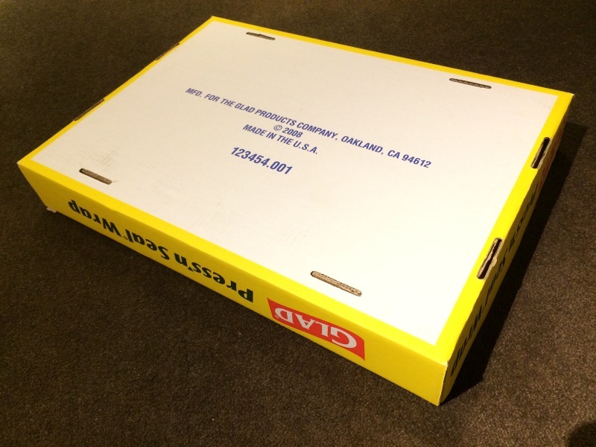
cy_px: 224
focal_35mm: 29
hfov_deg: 61.7
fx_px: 499
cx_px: 298
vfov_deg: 48.2
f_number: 2.2
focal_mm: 4.15
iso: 200
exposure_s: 1/33
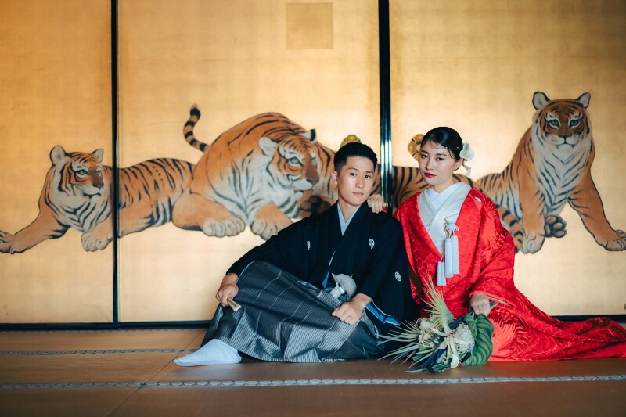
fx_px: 956
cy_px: 208
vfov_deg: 24.6
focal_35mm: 55
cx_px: 313
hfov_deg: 36.3
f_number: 1.8
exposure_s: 1/160
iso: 1250
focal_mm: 55
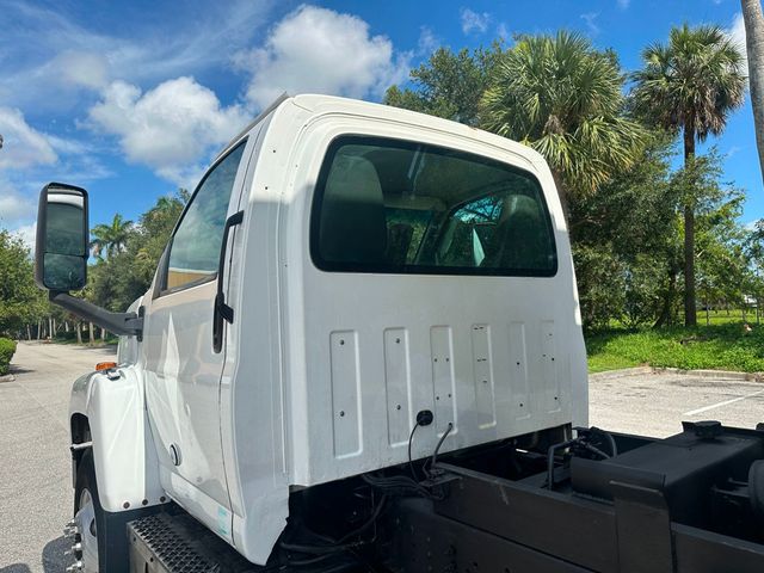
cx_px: 382
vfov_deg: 56.8
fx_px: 530
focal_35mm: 24
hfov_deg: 71.6
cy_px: 286
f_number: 1.78
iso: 80
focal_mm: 6.86
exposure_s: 1/5000
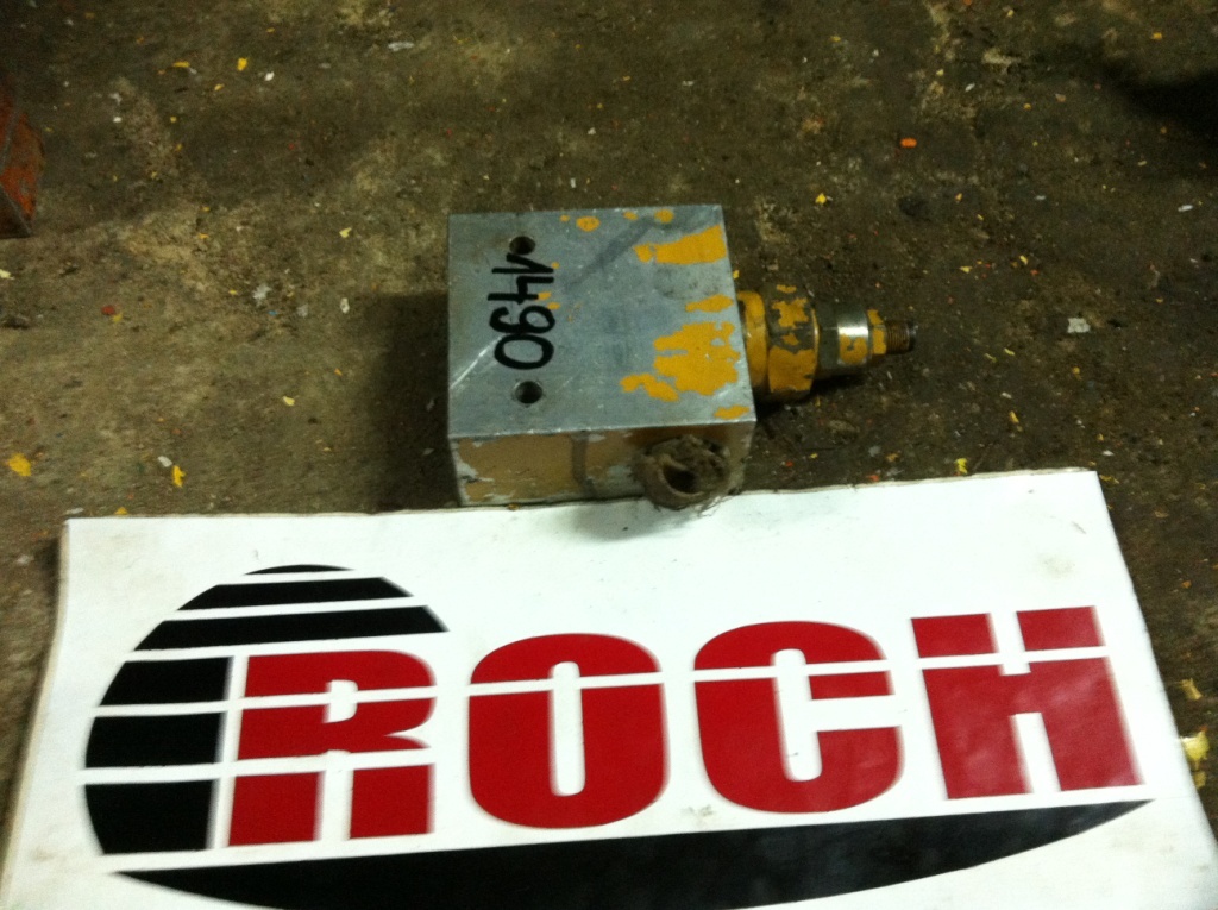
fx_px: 1230
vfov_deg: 40.6
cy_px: 455
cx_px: 609
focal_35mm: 35
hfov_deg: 52.7
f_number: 2.8
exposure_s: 1/15
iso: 320
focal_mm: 3.85
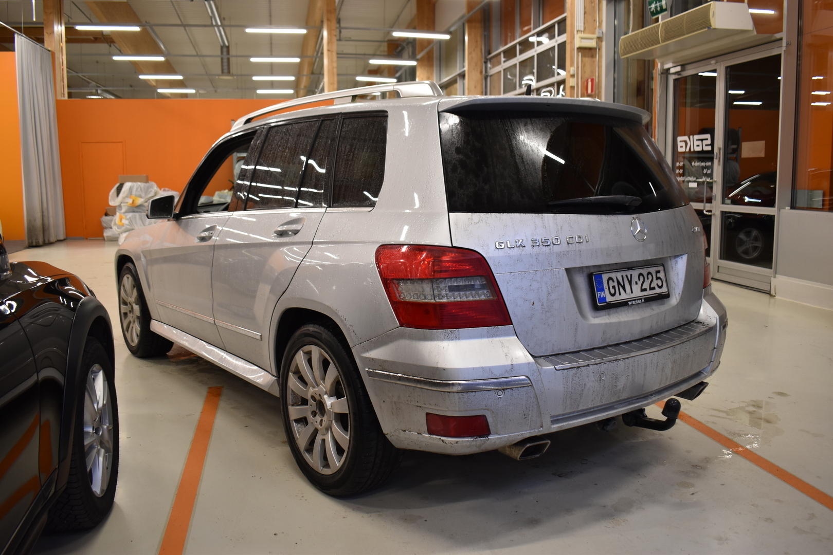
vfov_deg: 43.6
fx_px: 694
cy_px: 278
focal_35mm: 30
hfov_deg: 61.9
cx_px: 416
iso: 450
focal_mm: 20
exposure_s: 1/60
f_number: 4
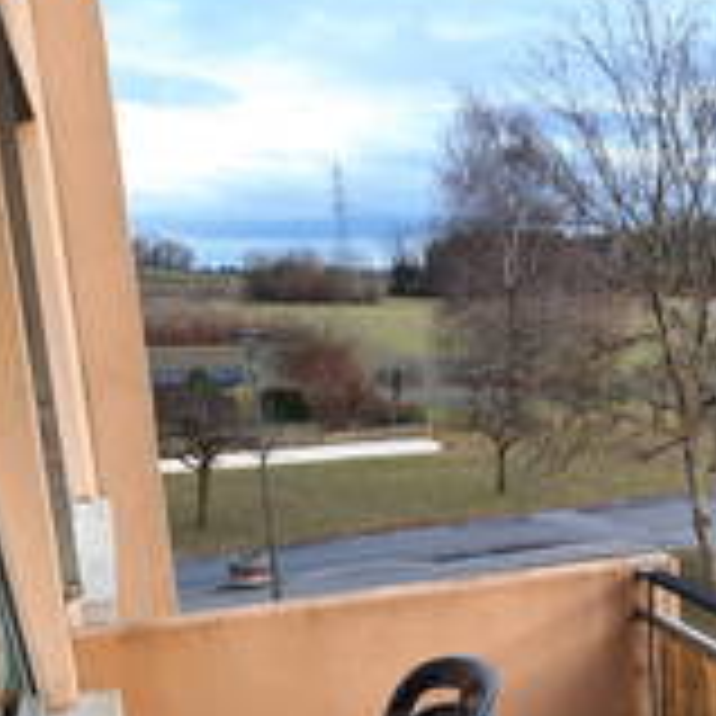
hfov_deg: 31.6
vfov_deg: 33.3
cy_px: 540
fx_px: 1170
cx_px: 702
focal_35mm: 50
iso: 32
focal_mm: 4.6
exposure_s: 1/50
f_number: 2
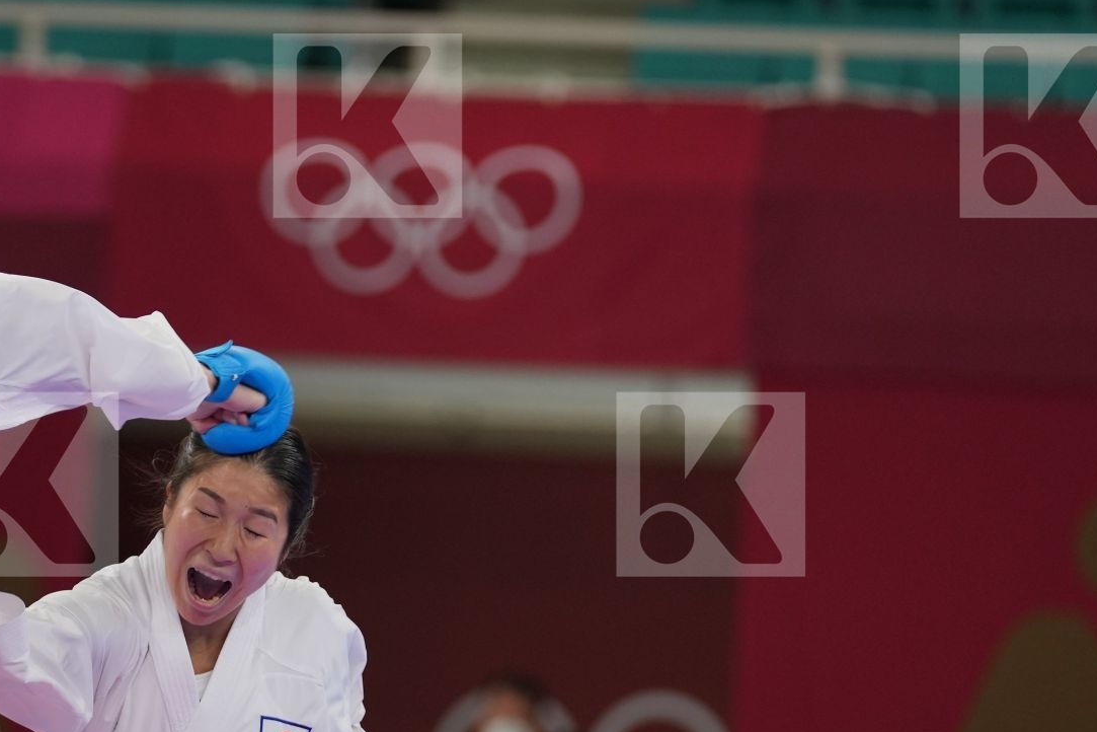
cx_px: 368
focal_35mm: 404
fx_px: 12310
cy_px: 485
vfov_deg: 3.4
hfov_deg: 5.1
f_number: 2.8
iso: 500
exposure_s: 1/1000
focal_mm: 162
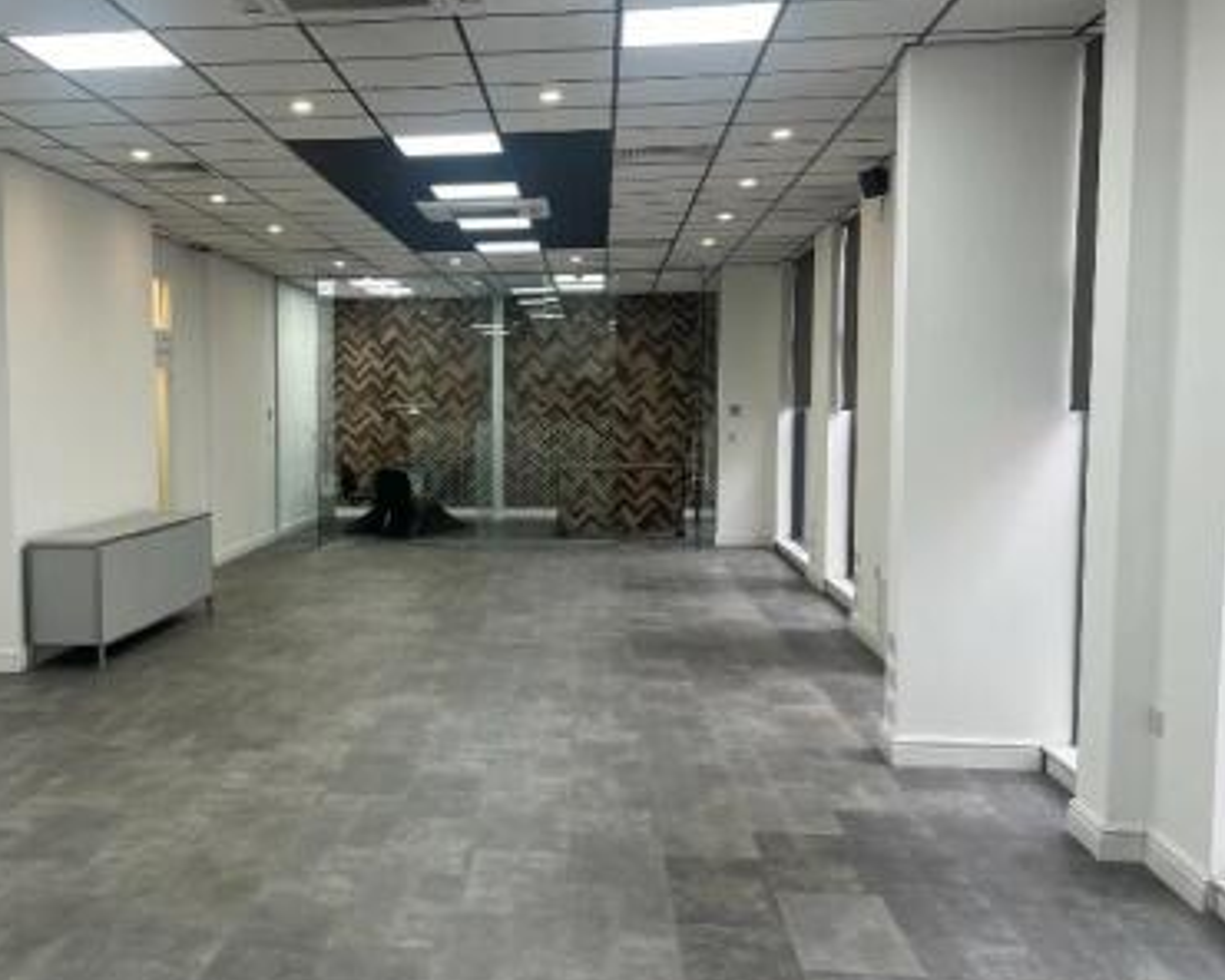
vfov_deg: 37.3
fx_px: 1450
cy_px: 535
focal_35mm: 40
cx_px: 392
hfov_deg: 45.0
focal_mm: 5.1
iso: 64
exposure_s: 1/100
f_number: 1.6
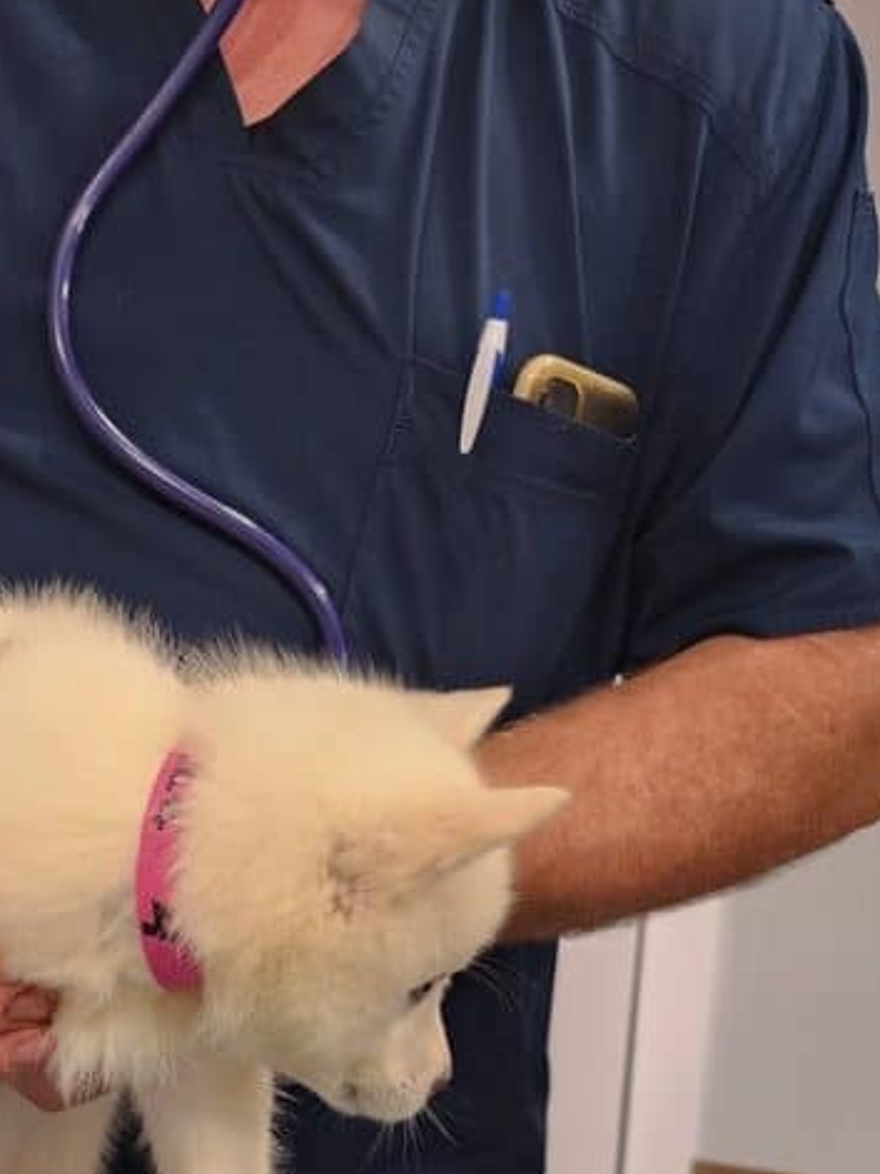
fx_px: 1696
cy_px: 932
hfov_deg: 28.6
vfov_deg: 36.9
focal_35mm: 50
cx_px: 217
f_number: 1.8
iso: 400
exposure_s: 1/120
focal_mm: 6.4
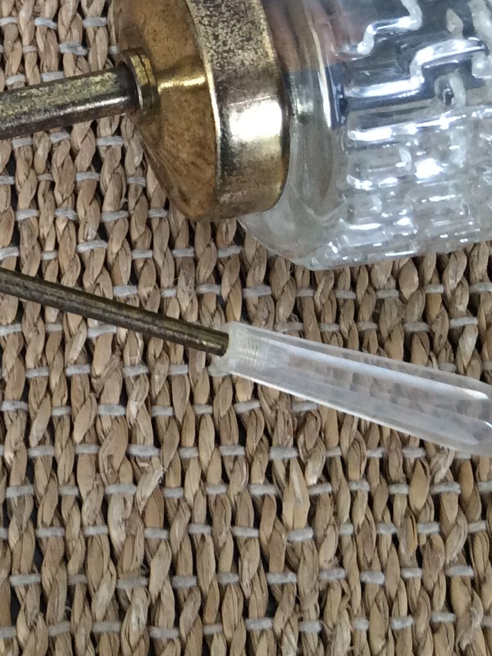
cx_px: -118
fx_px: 1479
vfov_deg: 24.5
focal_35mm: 78
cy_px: 98
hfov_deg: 17.9
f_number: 2.4
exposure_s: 1/25
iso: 80
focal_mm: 3.3
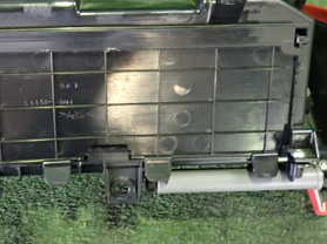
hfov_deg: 35.2
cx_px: 107
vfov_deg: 26.7
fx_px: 510
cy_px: 67
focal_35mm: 54
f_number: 2
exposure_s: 1/30
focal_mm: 4.5
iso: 640
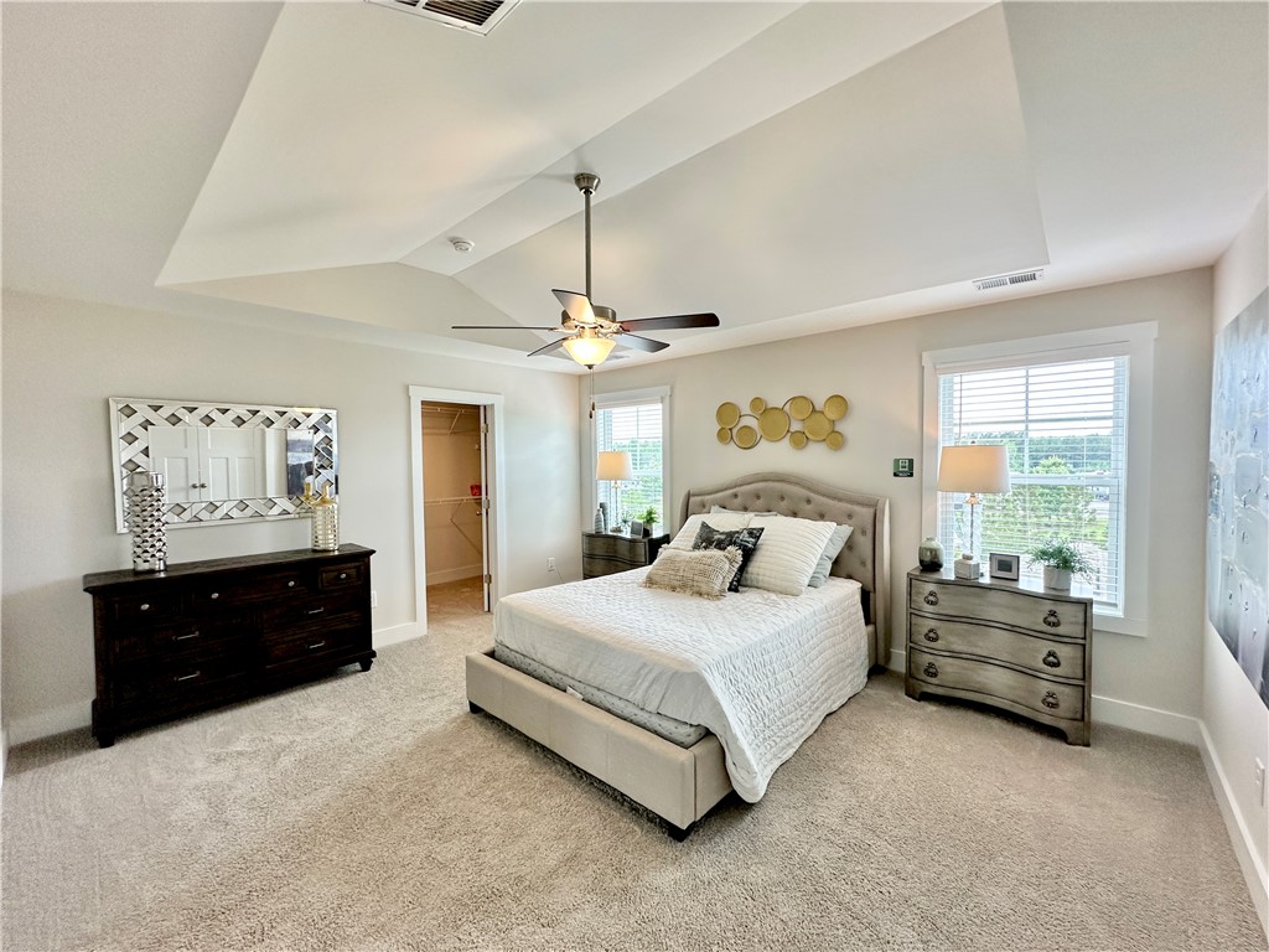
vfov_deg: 85.7
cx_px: 634
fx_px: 513
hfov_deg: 102.1
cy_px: 476
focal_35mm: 14
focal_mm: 2.22
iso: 160
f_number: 2.2
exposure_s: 1/120
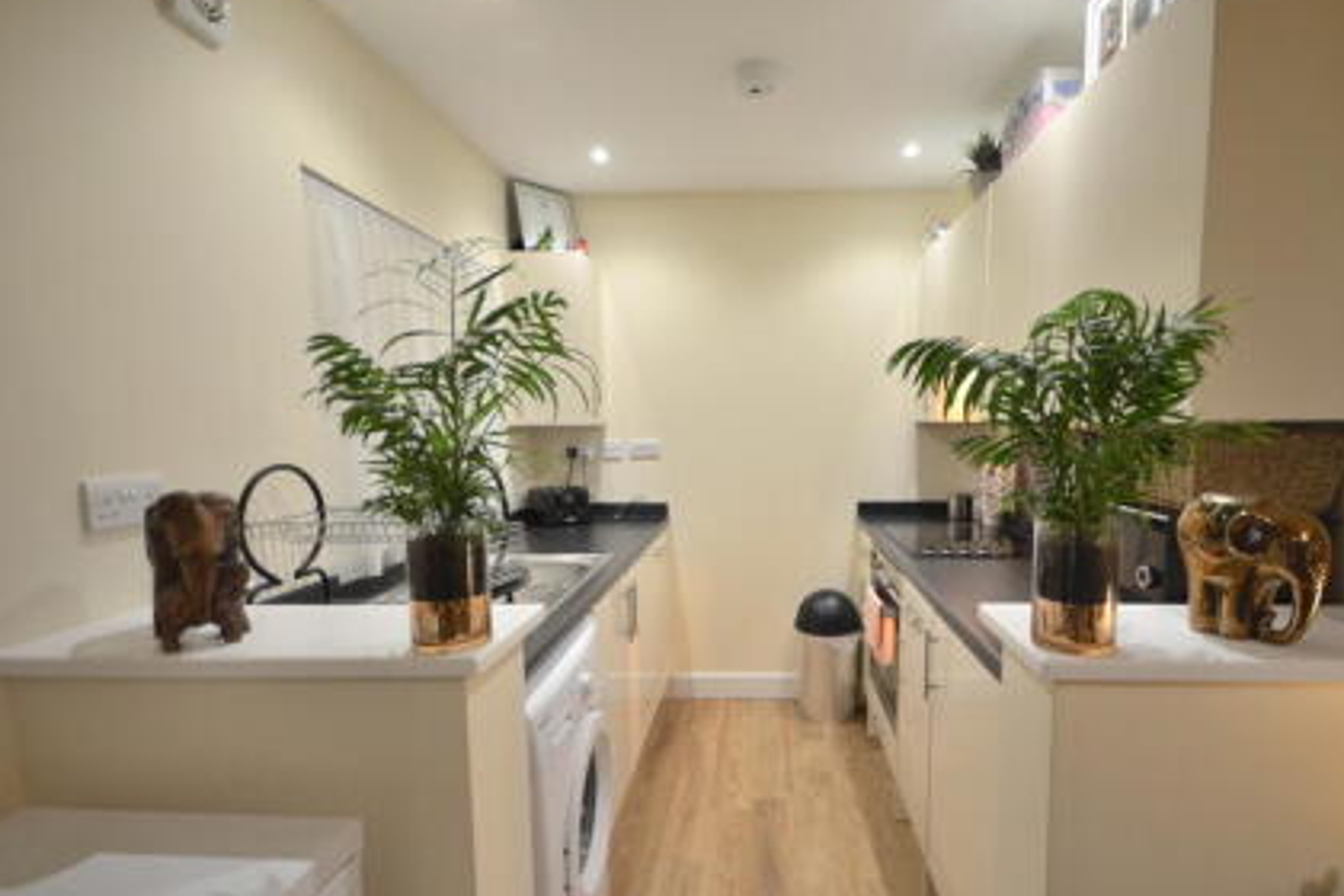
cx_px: 736
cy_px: 485
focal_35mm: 17
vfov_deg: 70.3
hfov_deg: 93.0
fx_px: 635
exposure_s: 1/40
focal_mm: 10
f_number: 4
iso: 800
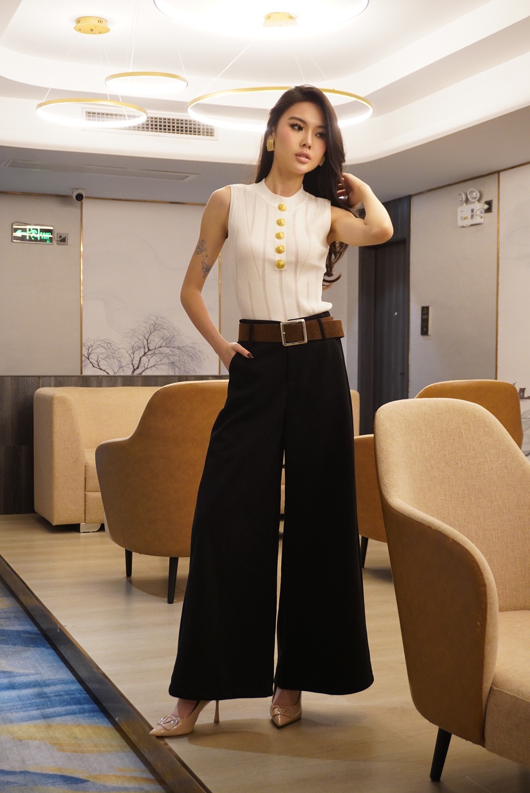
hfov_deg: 28.1
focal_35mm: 48
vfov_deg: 41.1
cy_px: 396
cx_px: 265
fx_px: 1058
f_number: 5
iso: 1250
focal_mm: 32
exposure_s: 1/25
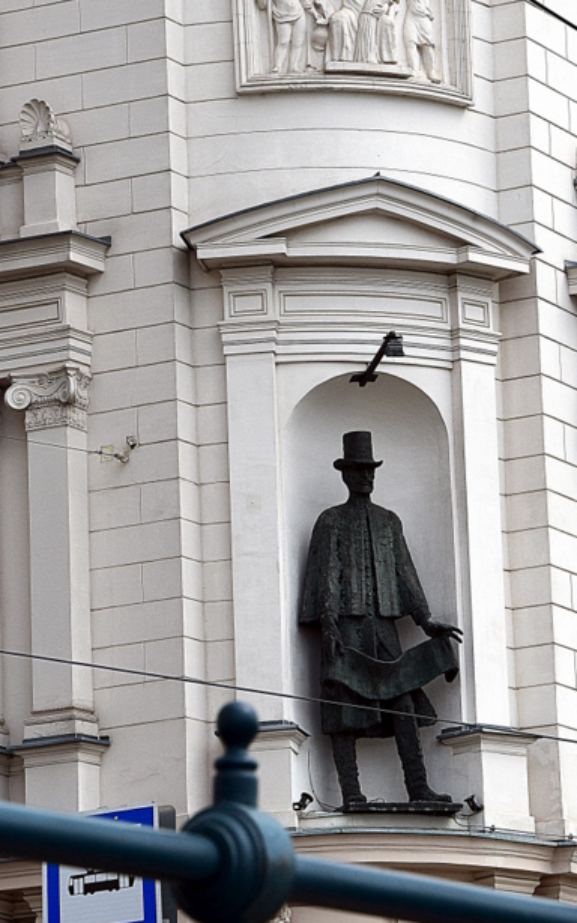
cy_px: 347
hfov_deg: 8.8
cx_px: 337
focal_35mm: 150
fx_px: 3764
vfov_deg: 14.0
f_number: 11
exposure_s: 1/500
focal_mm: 75
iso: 360
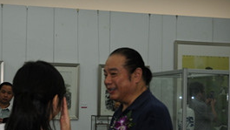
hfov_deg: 28.4
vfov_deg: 16.2
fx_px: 451
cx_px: 75
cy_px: 98
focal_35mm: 74
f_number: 4
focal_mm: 25
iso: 500
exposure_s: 1/100
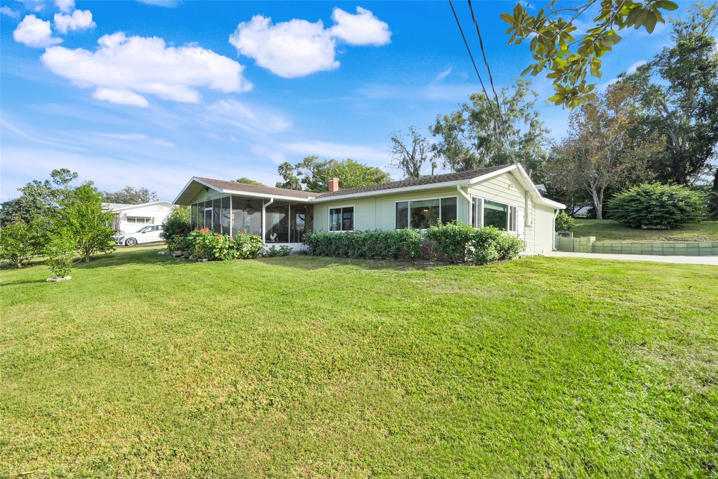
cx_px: 359
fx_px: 319
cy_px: 240
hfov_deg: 96.7
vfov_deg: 73.7
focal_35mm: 16
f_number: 5.6
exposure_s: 1/1000
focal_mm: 16
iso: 1600
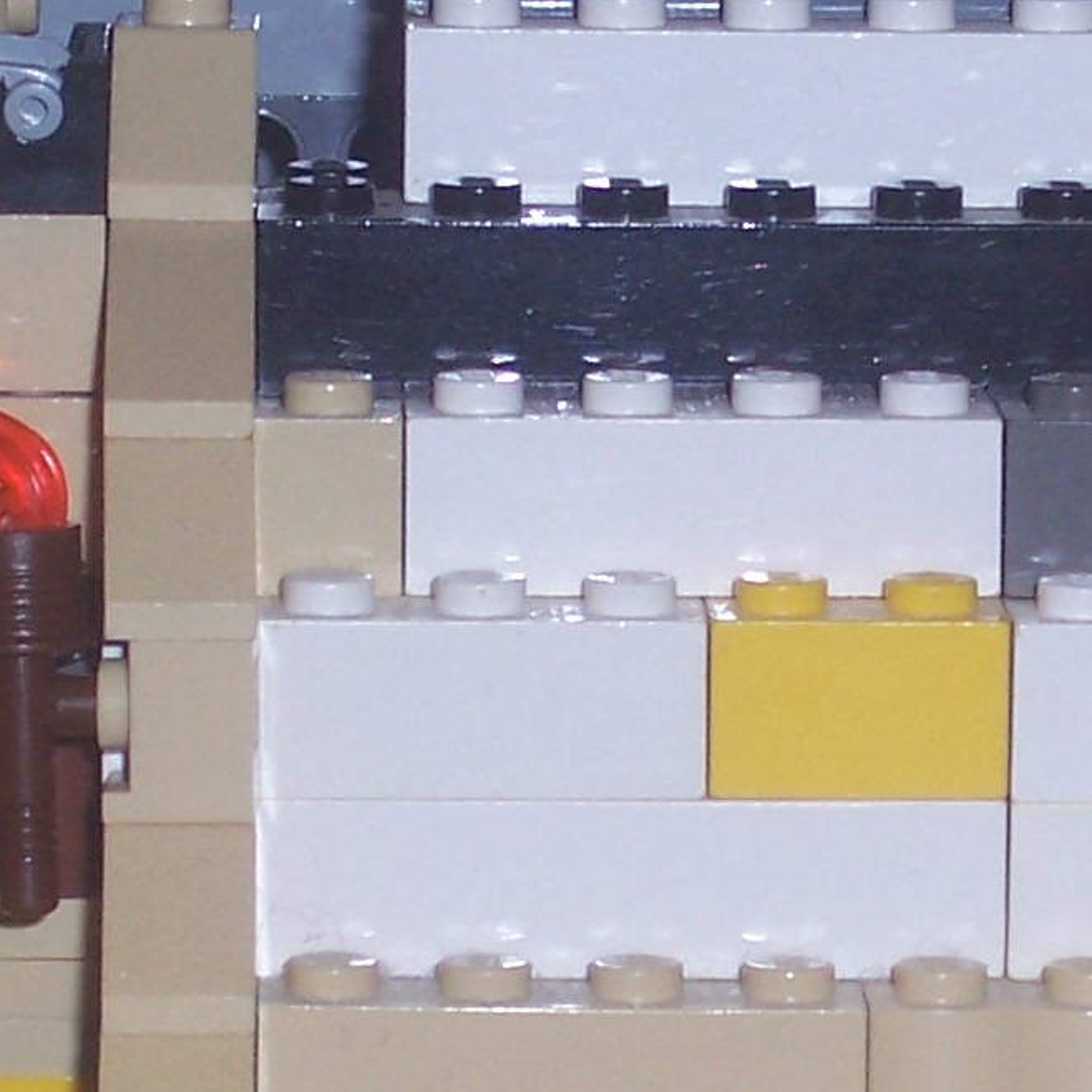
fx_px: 10065
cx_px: 968
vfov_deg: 6.2
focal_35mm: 282
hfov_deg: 6.2
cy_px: 700
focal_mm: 13.5
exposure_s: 1/90
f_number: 4.1
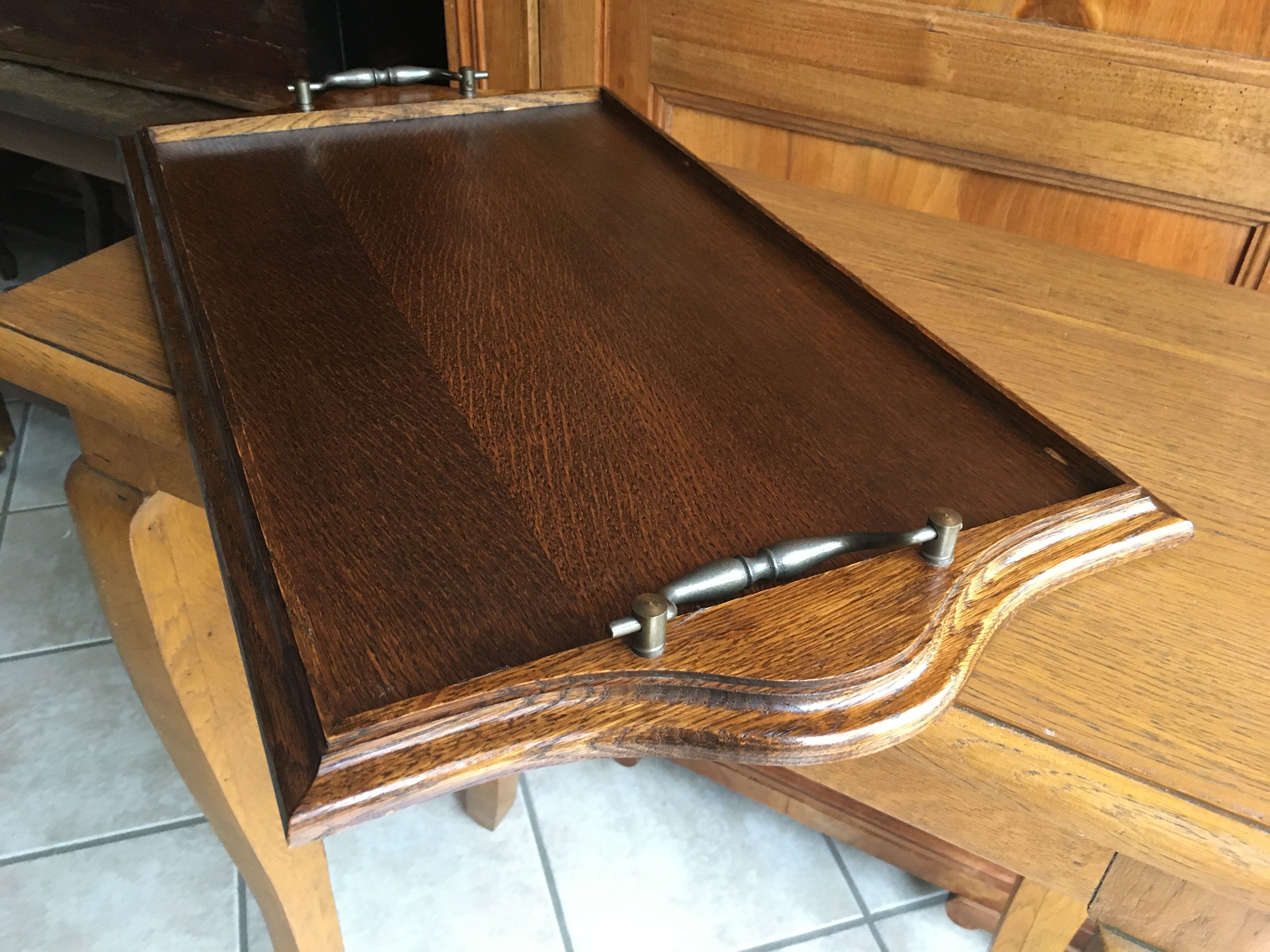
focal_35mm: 29
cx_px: 635
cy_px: 476
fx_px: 1064
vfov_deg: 48.2
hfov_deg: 61.7
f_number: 2.2
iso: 250
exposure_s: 1/33
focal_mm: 4.15
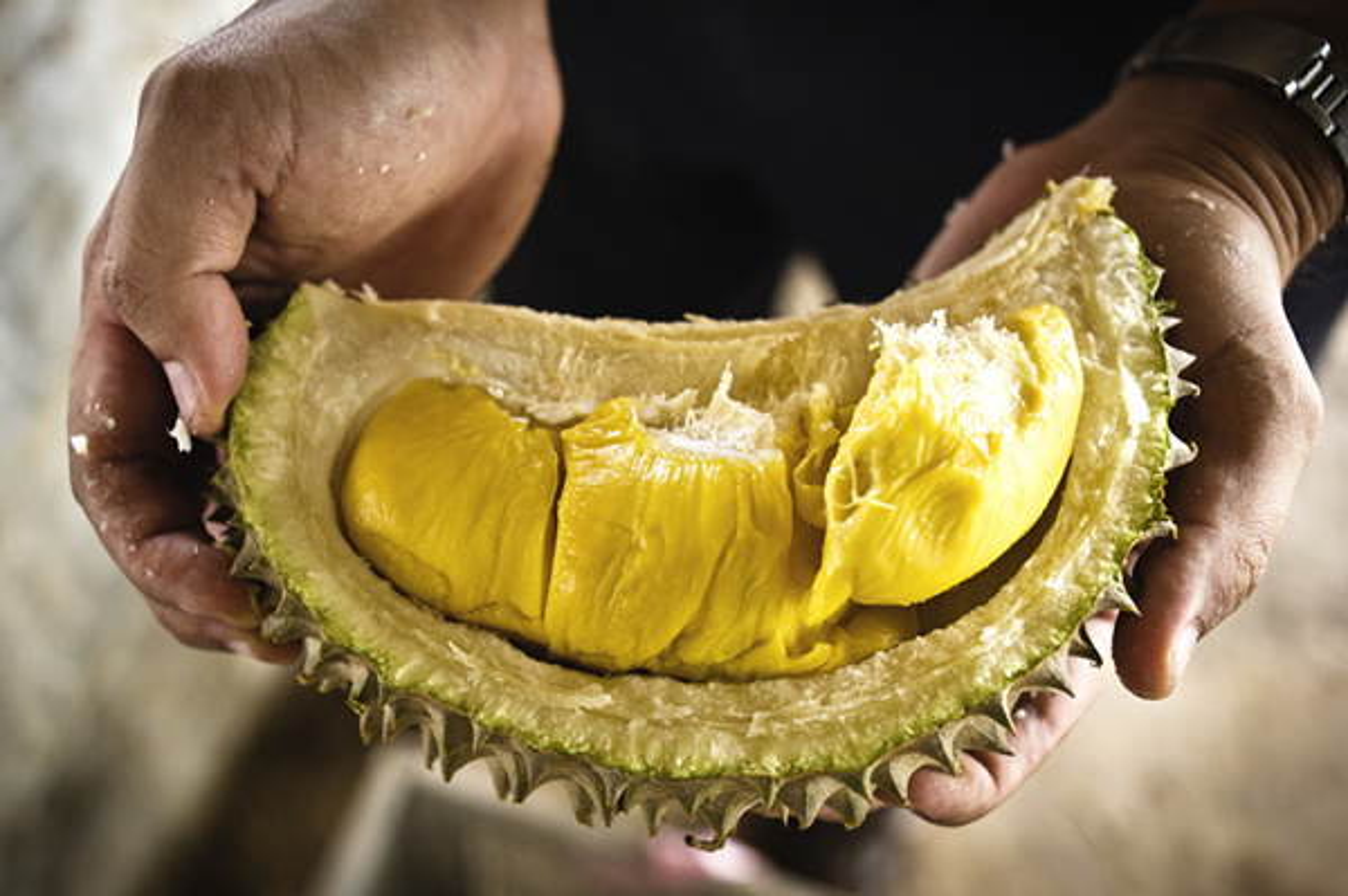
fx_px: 1309
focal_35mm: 35
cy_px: 448
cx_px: 674
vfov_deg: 37.8
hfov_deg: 54.5
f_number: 4
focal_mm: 35
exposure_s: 1/80
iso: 400
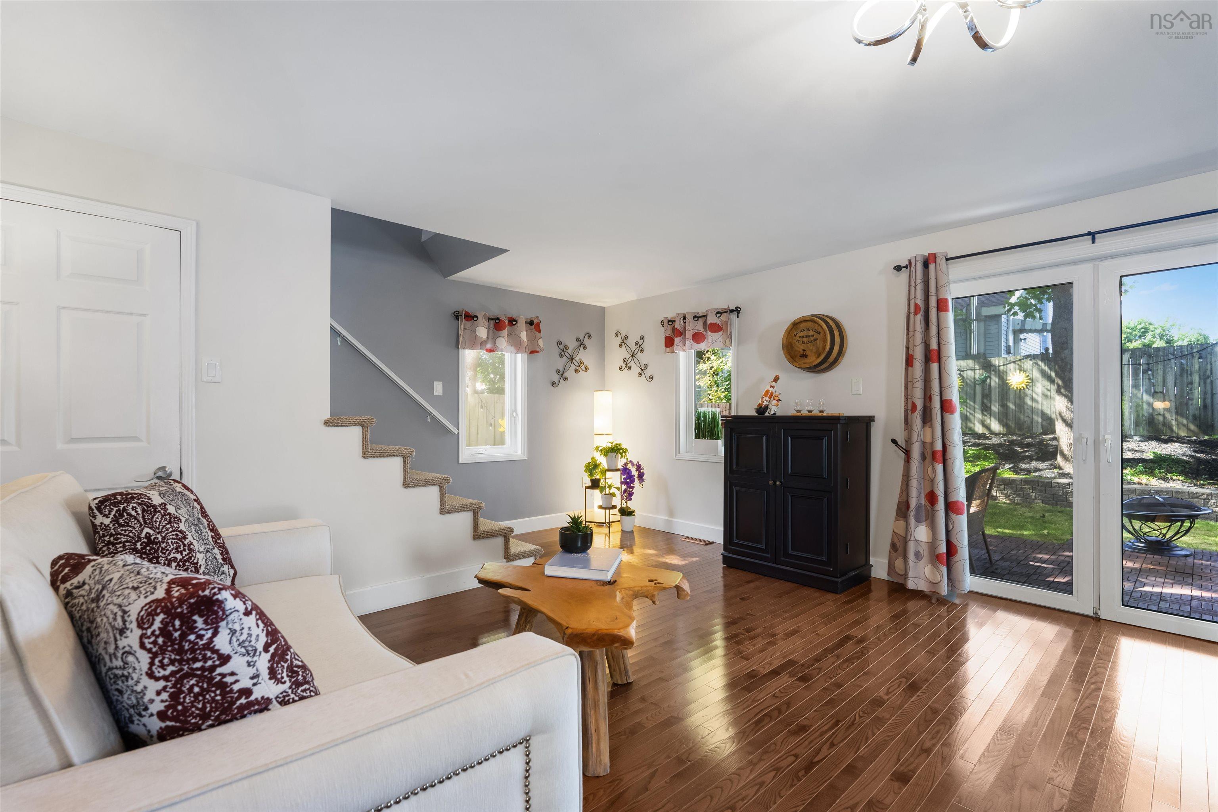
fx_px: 558
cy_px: 406
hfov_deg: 95.0
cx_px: 609
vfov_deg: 72.1
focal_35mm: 16
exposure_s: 1/20
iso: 250
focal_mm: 16.5
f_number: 8
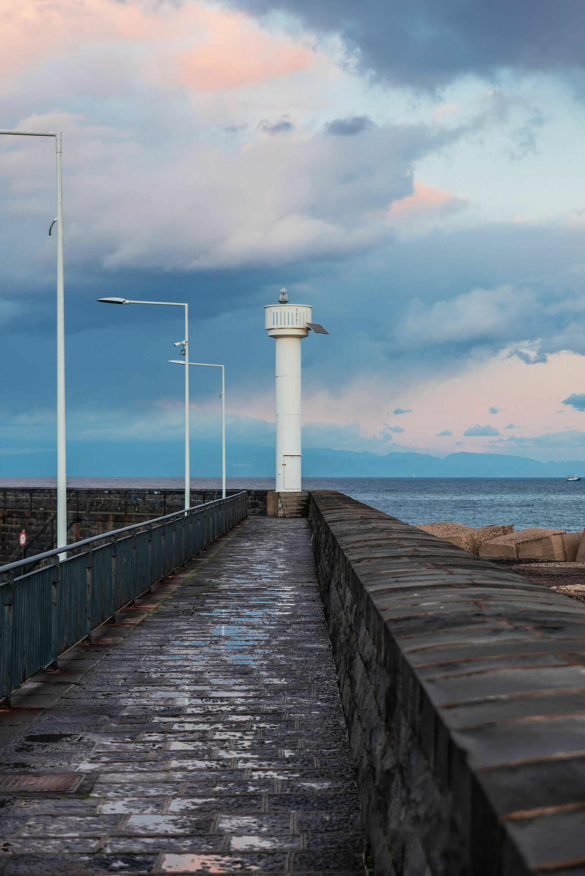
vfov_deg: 28.8
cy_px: 438
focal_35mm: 70
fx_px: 1705
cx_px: 292
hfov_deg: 19.5
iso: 200
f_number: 4.5
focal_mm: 70
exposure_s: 1/100
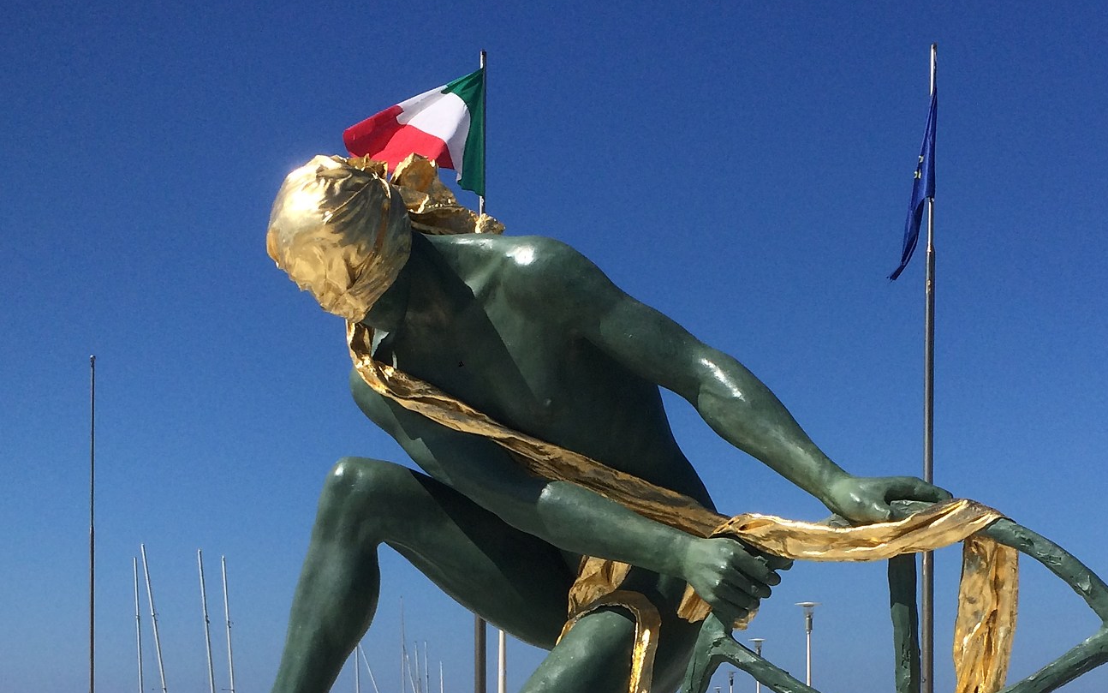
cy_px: 734
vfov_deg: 21.7
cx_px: 630
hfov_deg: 35.6
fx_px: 1721
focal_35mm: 57
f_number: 2.2
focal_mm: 4.15
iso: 32
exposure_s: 1/4566
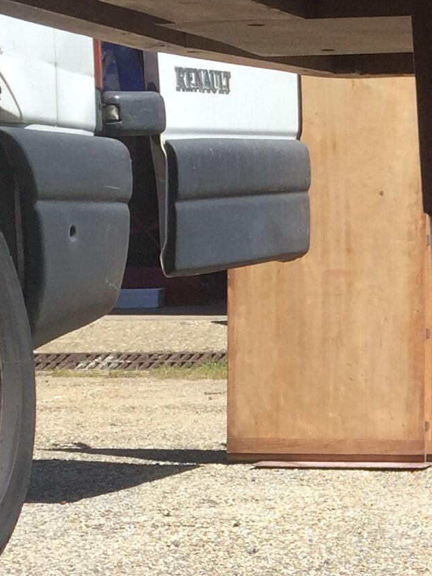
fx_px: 1881
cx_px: 651
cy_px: 653
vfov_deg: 16.8
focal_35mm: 113
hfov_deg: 12.4
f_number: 2.2
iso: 32
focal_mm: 4.15
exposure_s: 1/1276
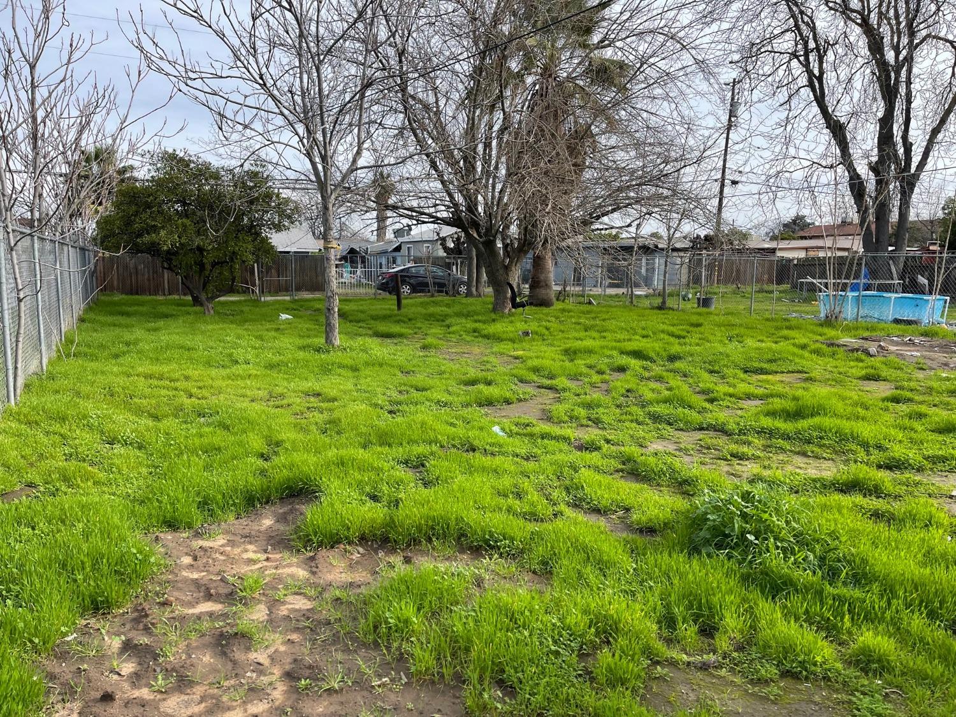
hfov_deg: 67.3
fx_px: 718
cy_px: 358
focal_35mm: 26
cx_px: 478
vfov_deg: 53.1
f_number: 1.6
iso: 32
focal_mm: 5.1
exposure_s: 1/1353
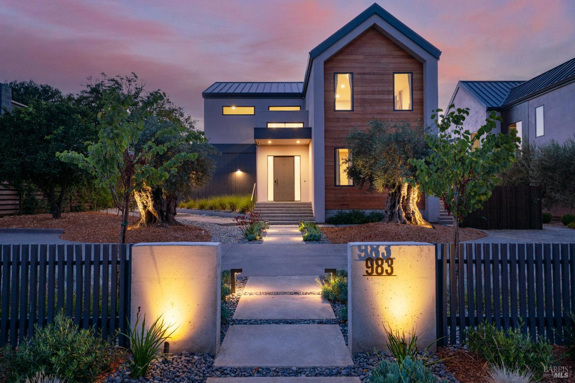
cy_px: 192
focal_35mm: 22
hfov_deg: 78.6
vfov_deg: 57.2
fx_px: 351
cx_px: 288
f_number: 9
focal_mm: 22
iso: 250
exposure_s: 1
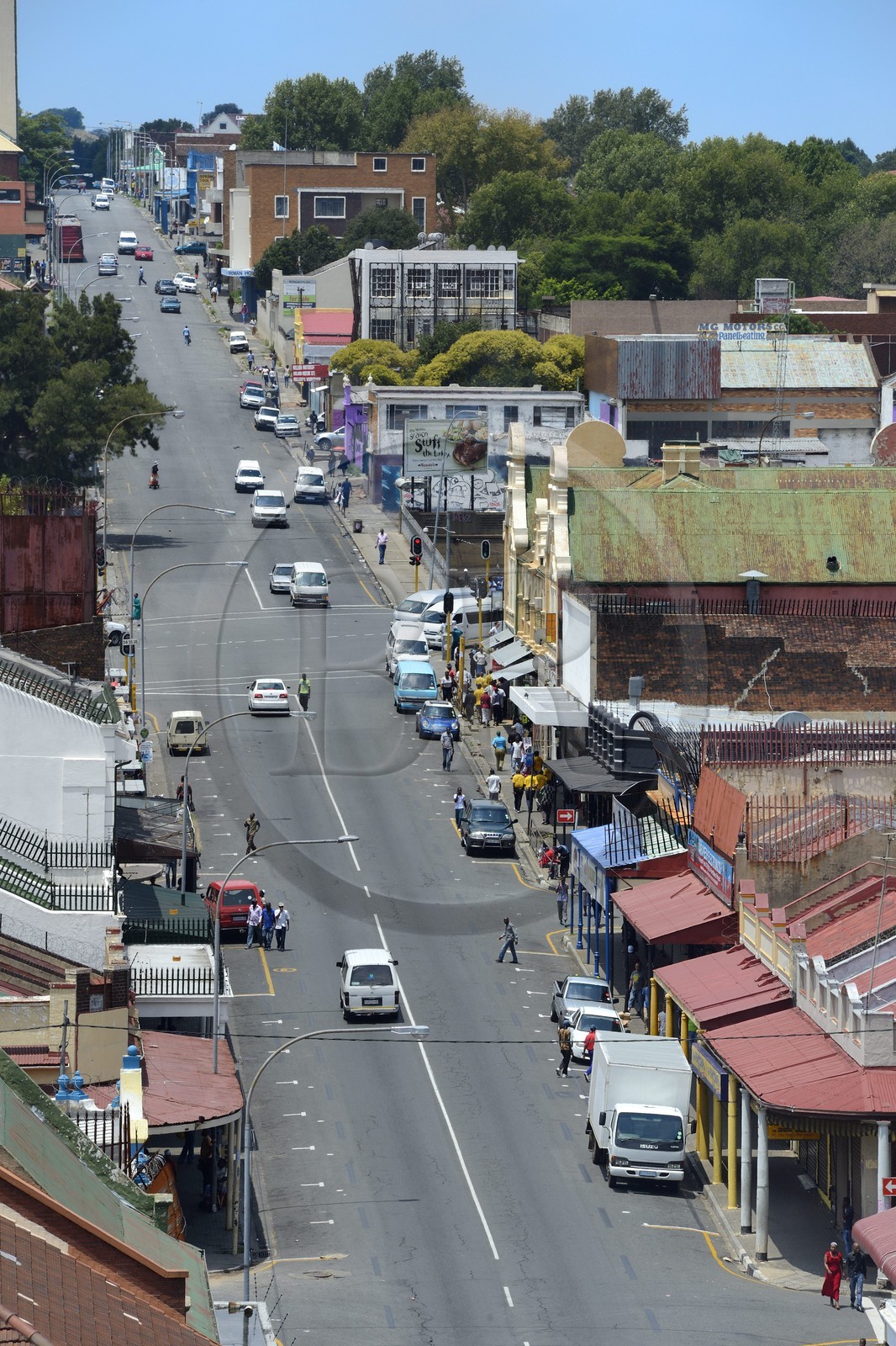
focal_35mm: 200
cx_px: 448
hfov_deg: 6.9
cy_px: 673
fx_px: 7469
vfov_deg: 10.3
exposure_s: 1/250
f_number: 13
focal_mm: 200
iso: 200
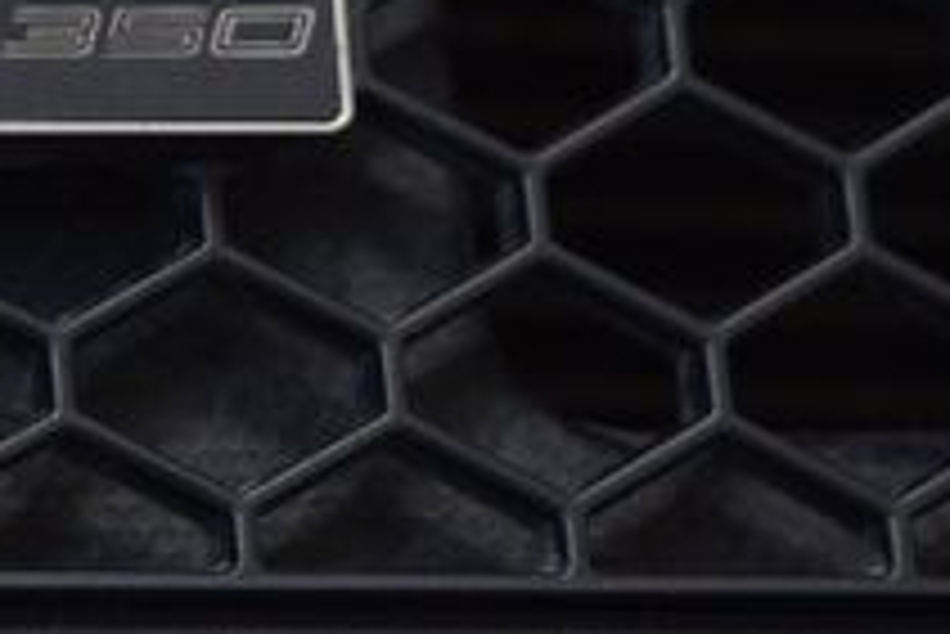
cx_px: 63
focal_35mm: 318
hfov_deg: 6.5
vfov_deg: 4.3
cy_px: -178
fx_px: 8397
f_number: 7.1
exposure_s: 1/30
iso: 1600
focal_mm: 70
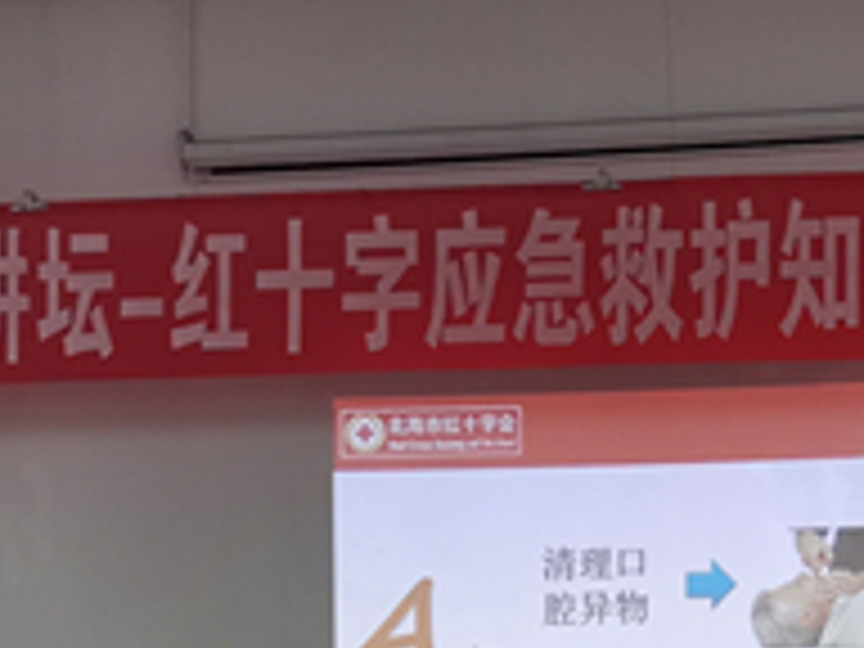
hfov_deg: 15.5
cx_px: 814
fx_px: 3120
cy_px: 736
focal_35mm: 125
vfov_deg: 11.7
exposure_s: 1/50
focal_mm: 5.58
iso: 125
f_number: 1.8
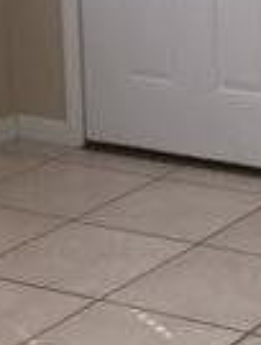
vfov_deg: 14.2
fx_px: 1371
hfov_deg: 10.7
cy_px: 8
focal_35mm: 137
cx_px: 330
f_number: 2.2
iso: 40
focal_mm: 4.15
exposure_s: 1/30
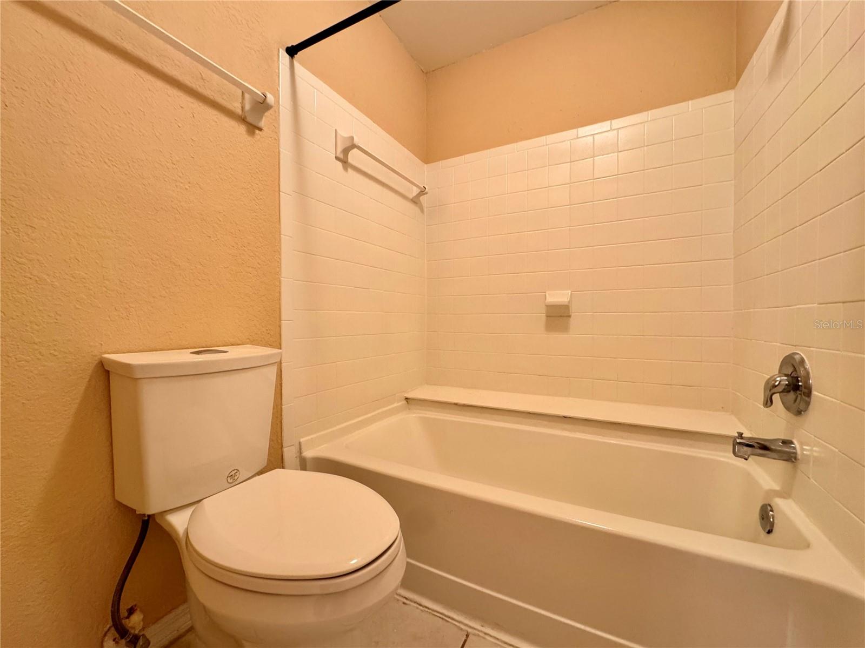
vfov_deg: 85.7
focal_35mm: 14
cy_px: 324
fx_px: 350
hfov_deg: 102.1
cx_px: 432
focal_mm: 2.22
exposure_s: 1/60
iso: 250
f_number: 2.2
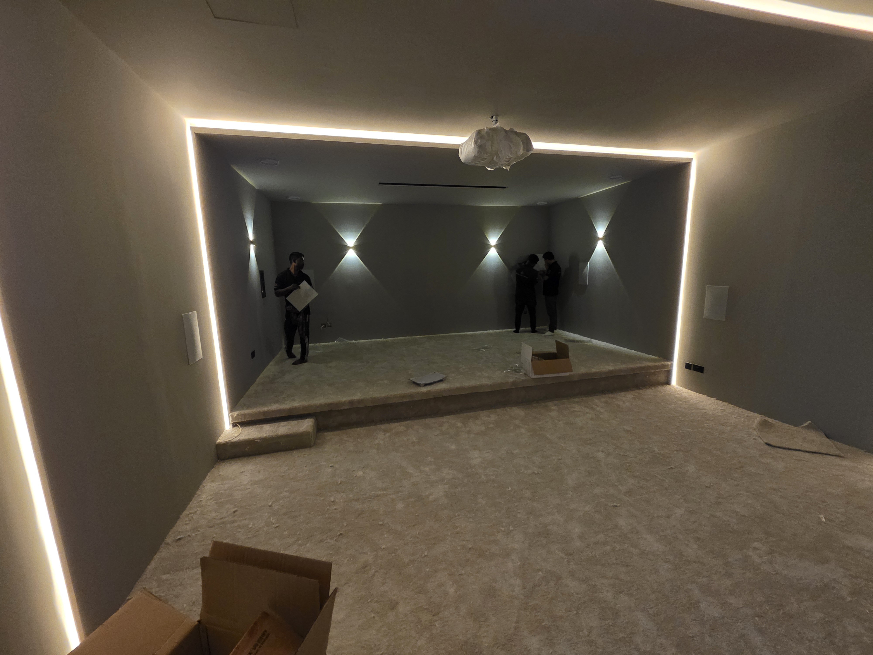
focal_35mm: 13
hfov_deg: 106.2
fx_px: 328
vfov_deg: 89.9
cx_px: 436
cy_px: 328
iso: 800
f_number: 1.9
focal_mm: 2.2
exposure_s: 1/33.3
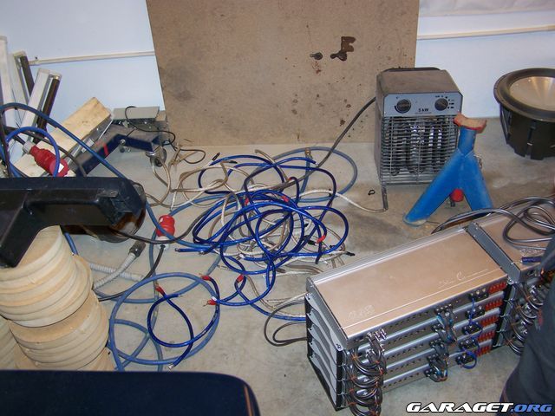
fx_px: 609
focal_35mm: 38
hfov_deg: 49.0
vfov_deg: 37.7
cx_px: 278
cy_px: 208
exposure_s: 1/60
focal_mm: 6.3
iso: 80
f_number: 2.8
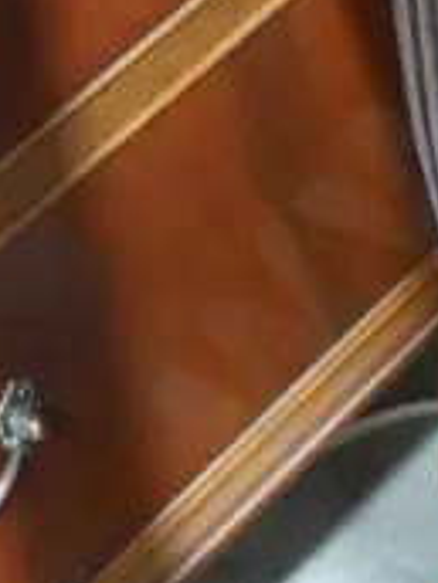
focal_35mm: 238
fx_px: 4015
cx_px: 1241
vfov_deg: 7.6
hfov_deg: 5.9
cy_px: -939
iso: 3200
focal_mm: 20
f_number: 4.4
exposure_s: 1/60
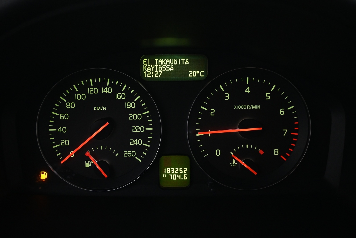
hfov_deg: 53.1
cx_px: 178
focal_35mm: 36
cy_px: 119
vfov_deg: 36.9
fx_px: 356
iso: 1600
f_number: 4.2
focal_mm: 24
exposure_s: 1/15
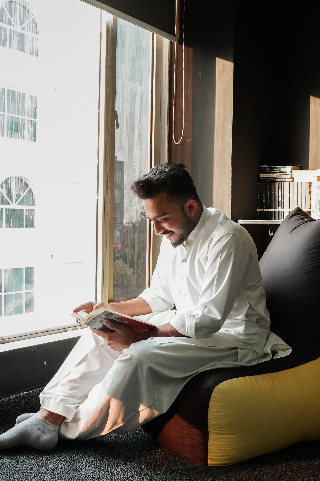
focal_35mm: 24
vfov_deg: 73.7
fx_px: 320
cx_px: 160
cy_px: 240
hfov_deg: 53.1
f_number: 4.5
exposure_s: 1/80
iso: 2000
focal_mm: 16
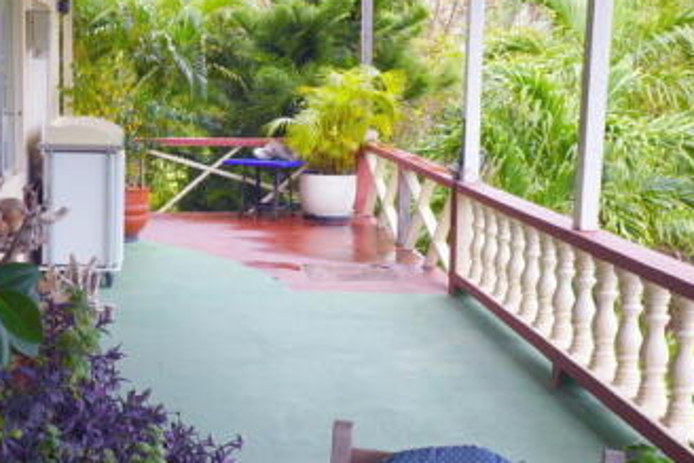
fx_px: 1157
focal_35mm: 60
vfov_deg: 22.6
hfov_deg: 32.9
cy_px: 215
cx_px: 189
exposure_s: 1/80
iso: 100
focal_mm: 20
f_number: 5.6
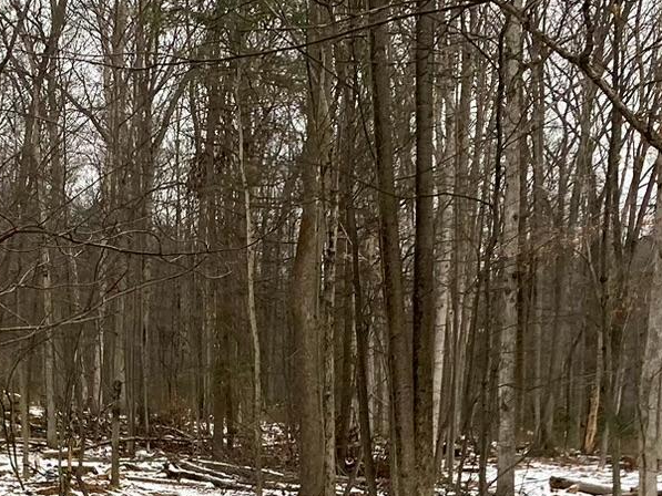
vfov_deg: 14.1
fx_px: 1836
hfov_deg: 20.1
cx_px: 72
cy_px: 812
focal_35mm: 96
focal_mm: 3.99
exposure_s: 1/298
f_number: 1.8
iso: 20
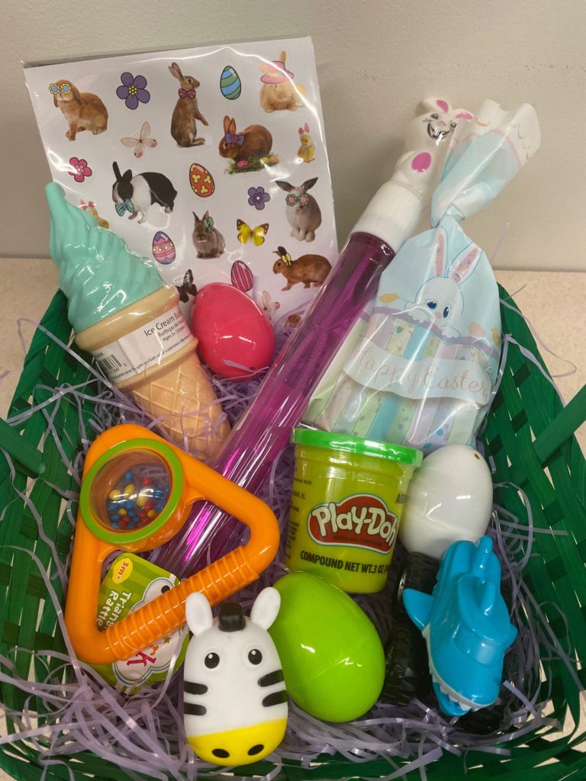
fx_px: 587
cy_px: 390
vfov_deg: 67.3
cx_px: 293
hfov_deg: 53.1
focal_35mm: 26
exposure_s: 1/60
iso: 200
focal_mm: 4.25
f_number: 1.8
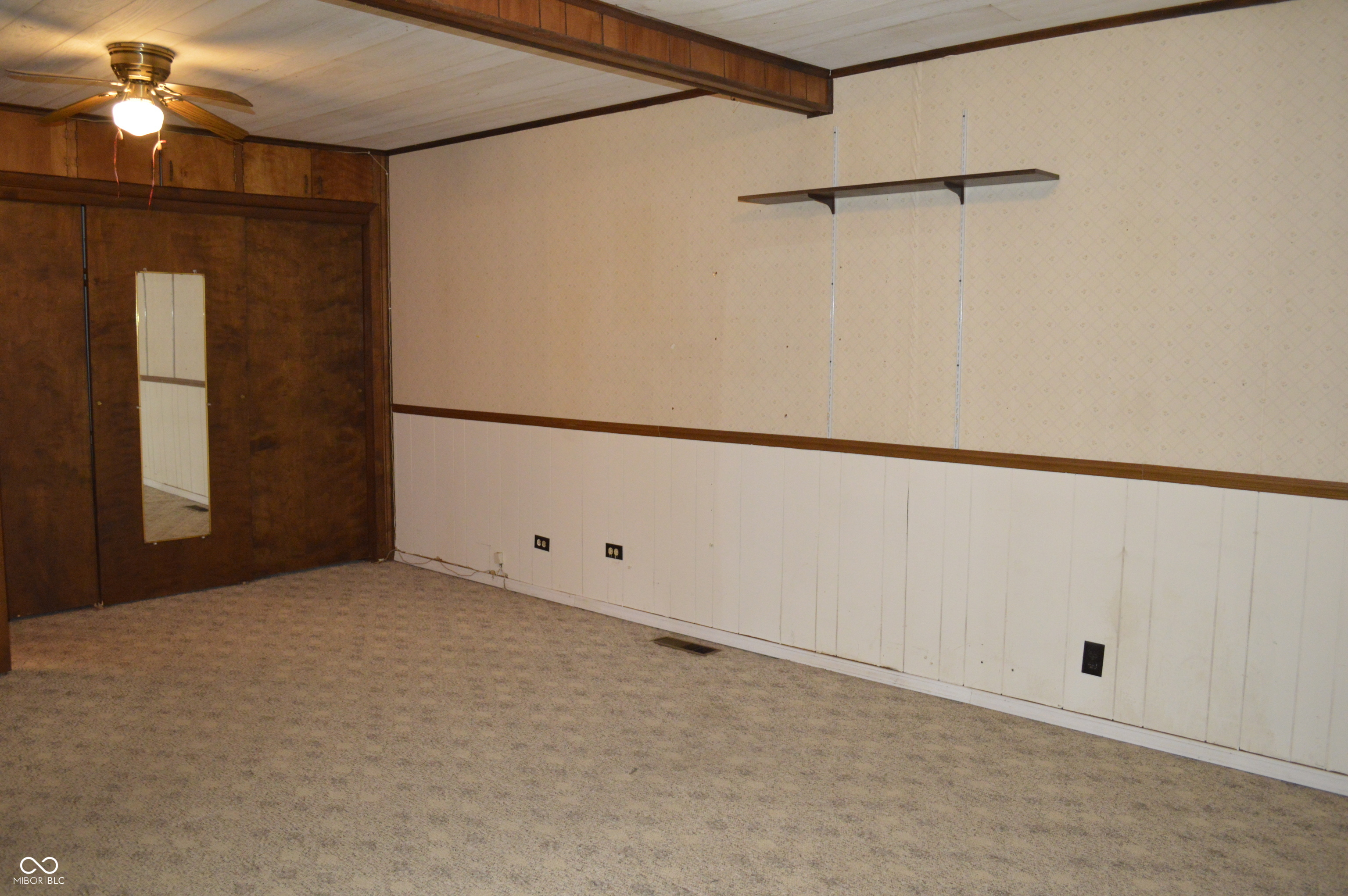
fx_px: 1010
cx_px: 674
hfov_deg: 67.4
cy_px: 448
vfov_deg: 47.9
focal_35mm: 27
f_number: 3.5
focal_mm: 18
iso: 2000
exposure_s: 1/60
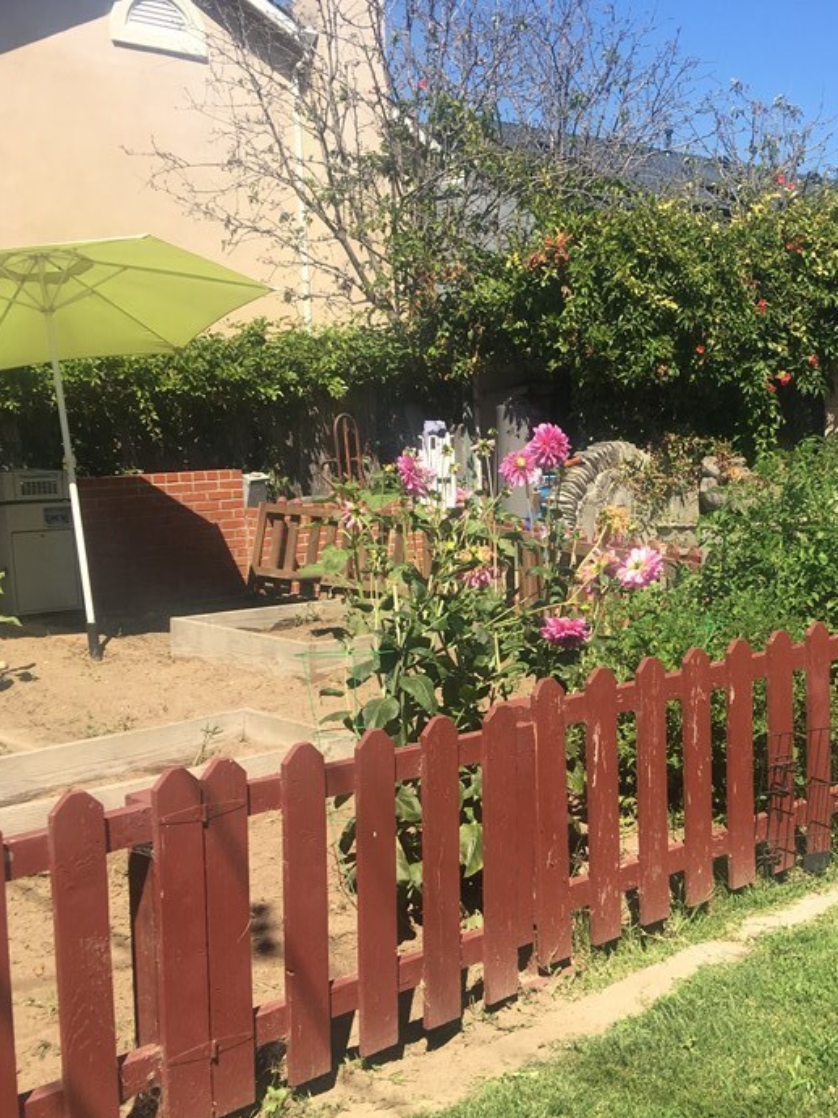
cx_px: 561
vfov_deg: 43.8
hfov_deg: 33.3
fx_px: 1388
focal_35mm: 43
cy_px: 595
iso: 25
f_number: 2.2
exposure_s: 1/1012
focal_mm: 4.15
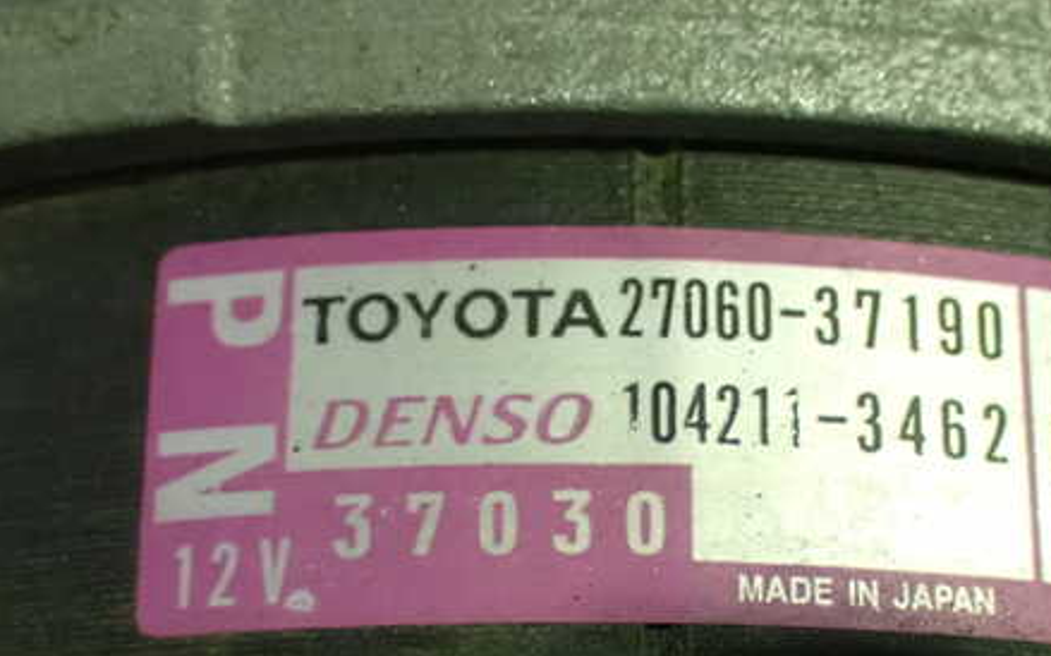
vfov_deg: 15.5
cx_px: 656
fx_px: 2405
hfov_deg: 24.6
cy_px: 474
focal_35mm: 84
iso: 1600
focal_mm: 10.35
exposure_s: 1/50
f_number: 3.5
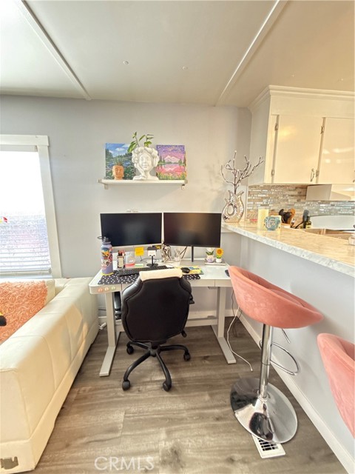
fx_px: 191
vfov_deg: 102.1
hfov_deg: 85.7
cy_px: 237
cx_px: 178
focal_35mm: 14
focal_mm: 2.22
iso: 800
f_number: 2.2
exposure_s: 1/60
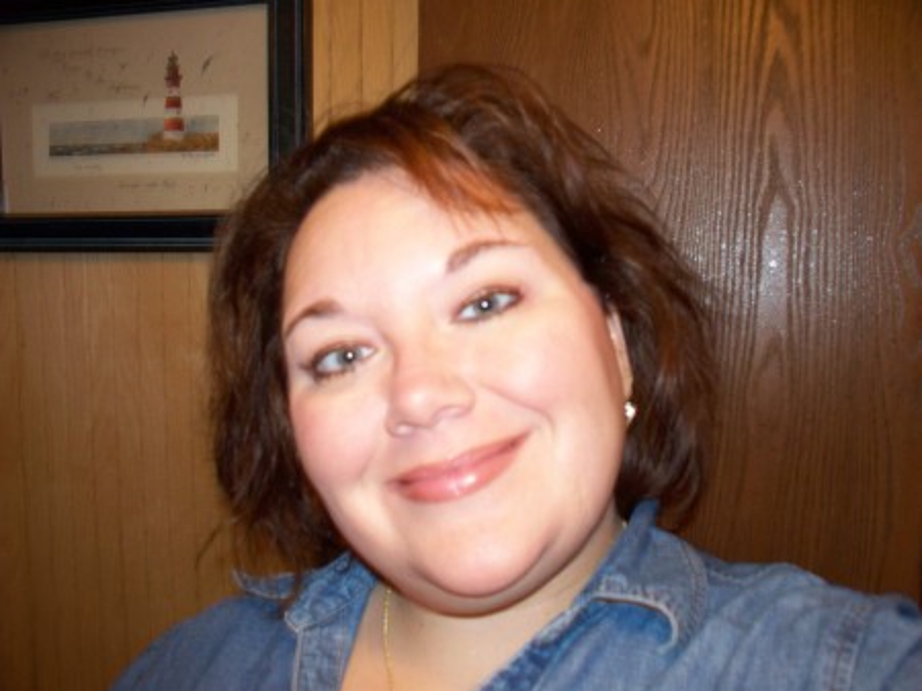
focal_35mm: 36
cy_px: 346
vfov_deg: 39.6
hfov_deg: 51.4
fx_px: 958
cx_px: 461
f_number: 2.8
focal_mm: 7.54
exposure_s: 1/30
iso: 200
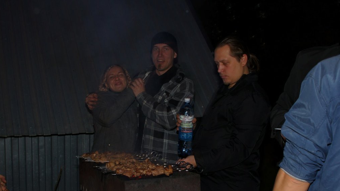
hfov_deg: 37.5
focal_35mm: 56
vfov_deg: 21.6
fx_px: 501
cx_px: 169
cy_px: 113
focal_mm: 35
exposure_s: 1/4
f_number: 5.6
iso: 200
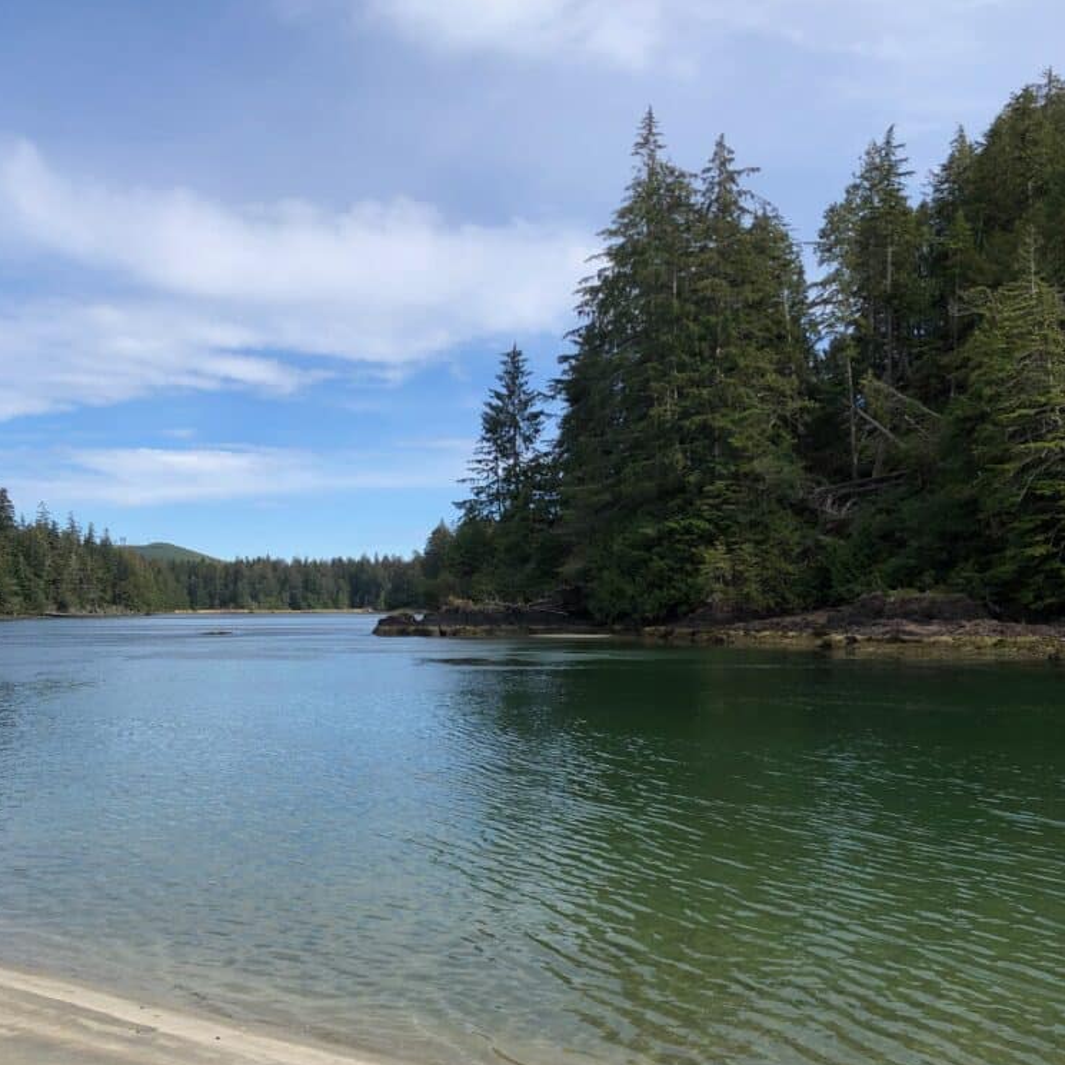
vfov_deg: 48.0
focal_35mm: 34
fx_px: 1183
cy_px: 659
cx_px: 517
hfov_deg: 48.4
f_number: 1.8
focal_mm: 4
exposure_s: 1/1799
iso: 20
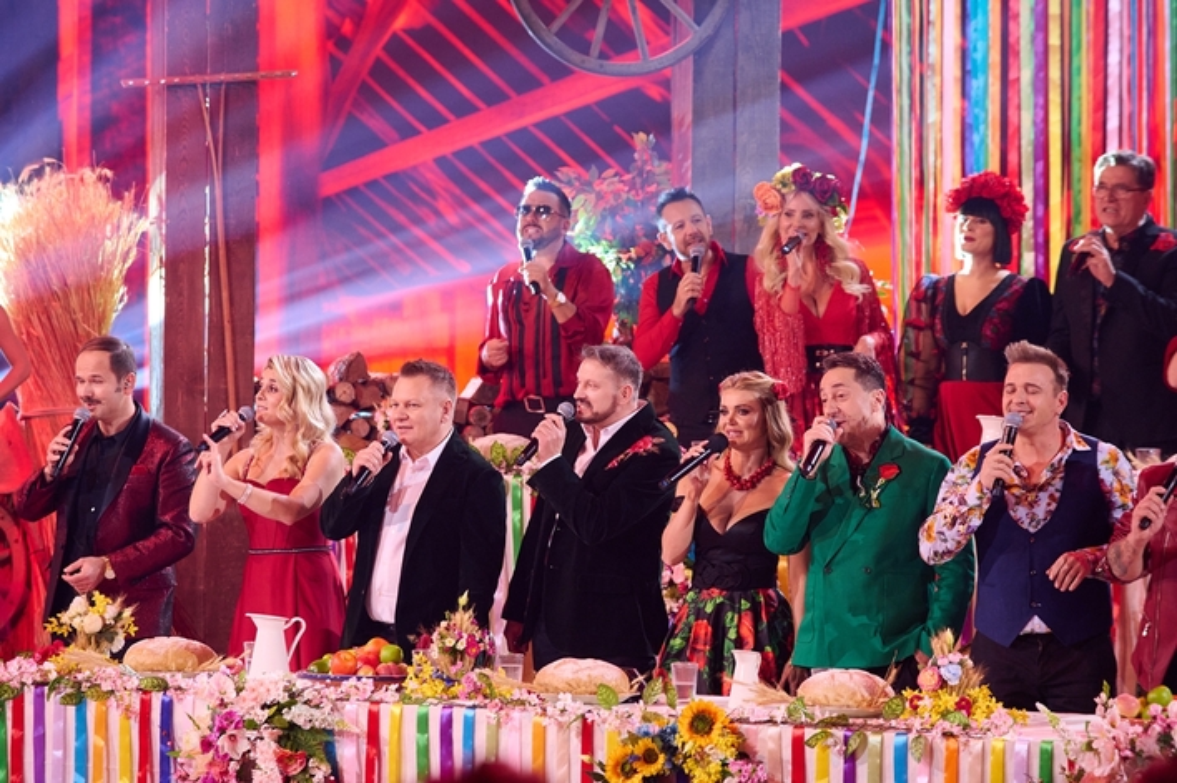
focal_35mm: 140
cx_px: 588
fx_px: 4574
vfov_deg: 9.8
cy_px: 392
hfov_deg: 14.7
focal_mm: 140
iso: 3200
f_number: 4.5
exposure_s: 1/125
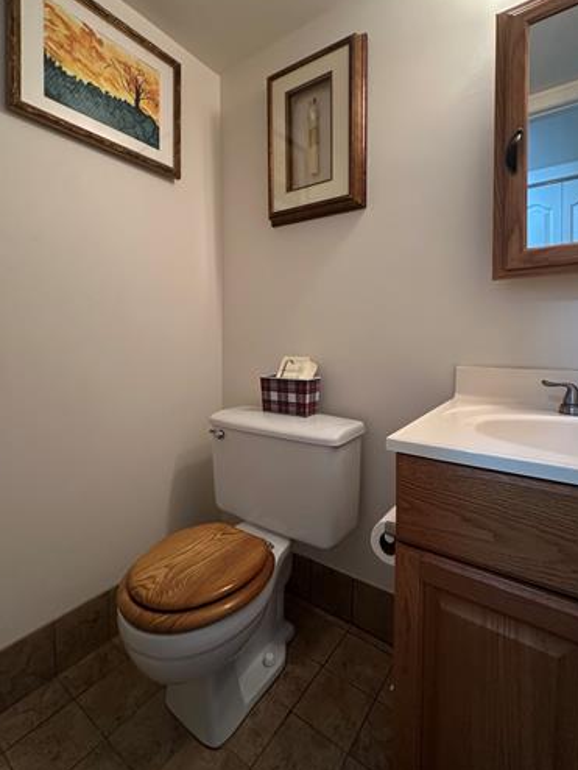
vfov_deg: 90.7
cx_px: 276
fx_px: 378
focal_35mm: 17
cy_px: 348
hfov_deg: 74.7
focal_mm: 2.22
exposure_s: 1/60
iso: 200
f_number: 2.2
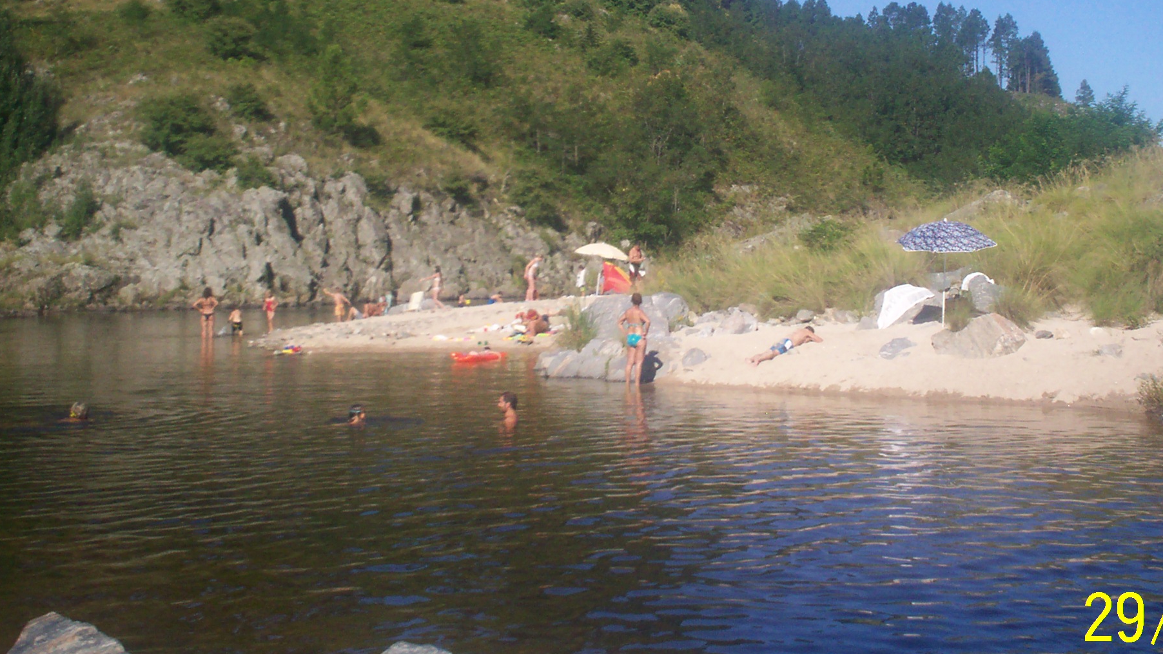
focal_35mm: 56
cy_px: 159
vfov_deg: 21.3
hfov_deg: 37.2
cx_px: 657
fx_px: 1727
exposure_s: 1/626
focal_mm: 6
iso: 100
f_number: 4.5
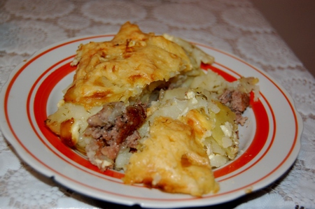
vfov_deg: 28.0
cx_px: 158
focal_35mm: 48
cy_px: 104
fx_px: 420
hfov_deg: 41.2
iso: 400
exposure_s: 1/60
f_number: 4.5
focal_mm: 32
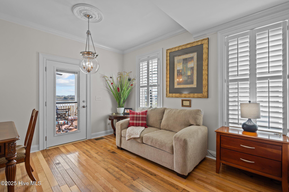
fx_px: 128
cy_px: 96
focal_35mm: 16
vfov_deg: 73.7
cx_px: 144
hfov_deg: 96.7
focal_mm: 16
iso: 320
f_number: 4
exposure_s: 1/25
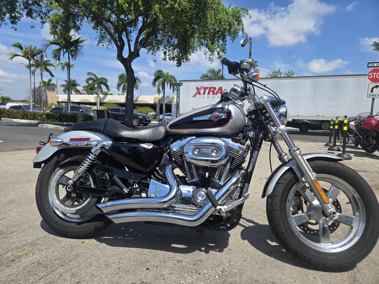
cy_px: 142
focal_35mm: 23
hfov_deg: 73.9
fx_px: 252
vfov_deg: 58.9
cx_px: 190
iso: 25
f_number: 1.8
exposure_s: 1/1879
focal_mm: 5.4
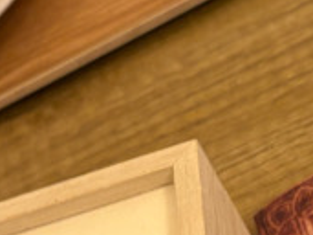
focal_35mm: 146
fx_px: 1319
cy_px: 174
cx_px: 271
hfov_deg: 13.4
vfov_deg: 10.1
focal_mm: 5.96
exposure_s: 1/60
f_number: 1.6
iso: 160
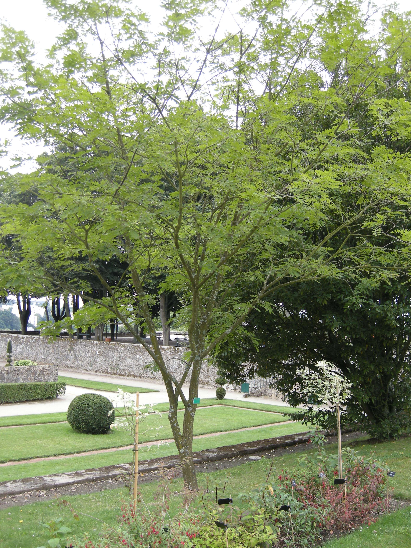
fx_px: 602
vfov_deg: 48.9
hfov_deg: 37.7
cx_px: 191
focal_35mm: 38
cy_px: 293
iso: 68
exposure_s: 1/60
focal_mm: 7.5
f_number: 2.7
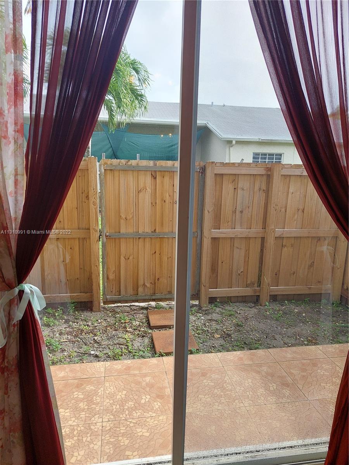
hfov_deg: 56.8
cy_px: 232
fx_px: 323
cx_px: 174
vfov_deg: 71.6
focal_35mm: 24
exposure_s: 1/157
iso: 40
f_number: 1.8
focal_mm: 5.23
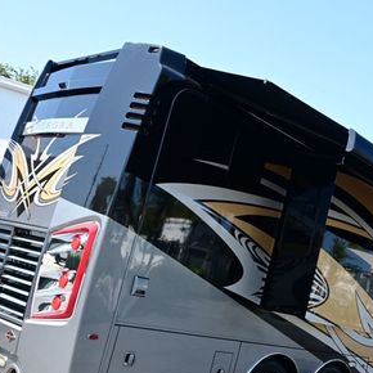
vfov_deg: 37.4
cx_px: 295
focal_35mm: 45
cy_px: 223
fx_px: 549
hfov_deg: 36.4
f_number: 5.6
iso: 100
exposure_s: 1/125
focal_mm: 16
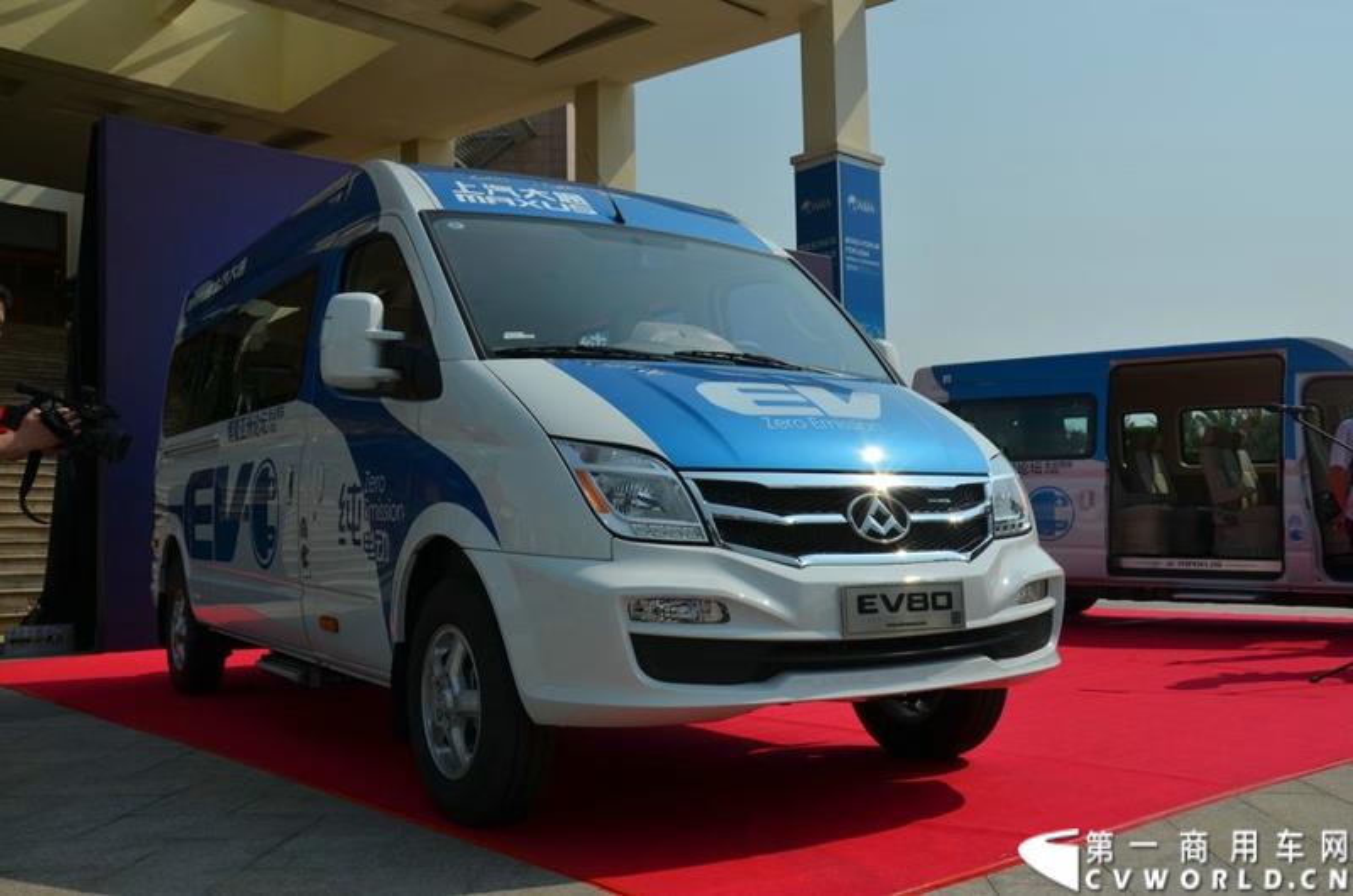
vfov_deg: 39.8
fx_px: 1238
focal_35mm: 33
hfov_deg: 57.3
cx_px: 676
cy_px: 448
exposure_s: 1/500
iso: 100
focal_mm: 22
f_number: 11
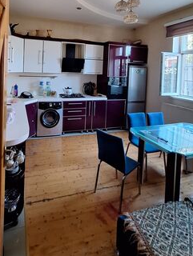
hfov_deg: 64.3
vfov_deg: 77.2
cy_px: 72
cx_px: 63
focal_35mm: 20
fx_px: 148
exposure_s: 1/25
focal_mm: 1.74
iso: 160
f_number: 2.2
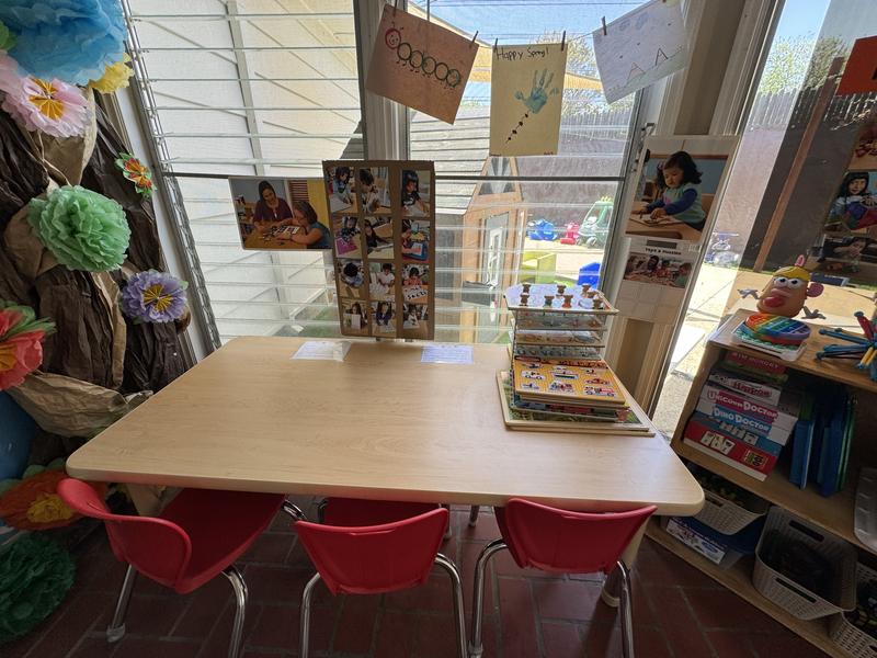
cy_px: 329
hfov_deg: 102.1
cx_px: 438
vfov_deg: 85.7
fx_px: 355
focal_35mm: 14
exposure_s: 1/99
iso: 50
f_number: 2.2
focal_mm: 2.22
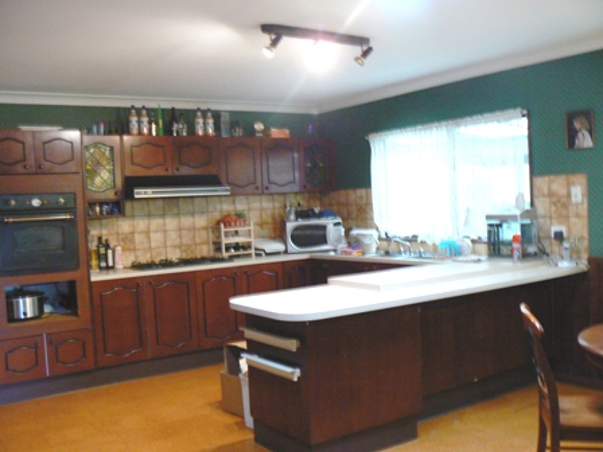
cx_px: 302
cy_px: 226
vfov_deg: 39.7
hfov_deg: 51.4
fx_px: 627
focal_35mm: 36
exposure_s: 1/8
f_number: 2.8
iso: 200
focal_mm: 6
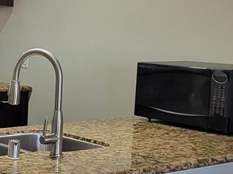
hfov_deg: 20.6
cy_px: 104
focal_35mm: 91
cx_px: -23
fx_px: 612
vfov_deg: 16.2
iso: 320
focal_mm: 5.4
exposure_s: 1/120
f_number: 1.8
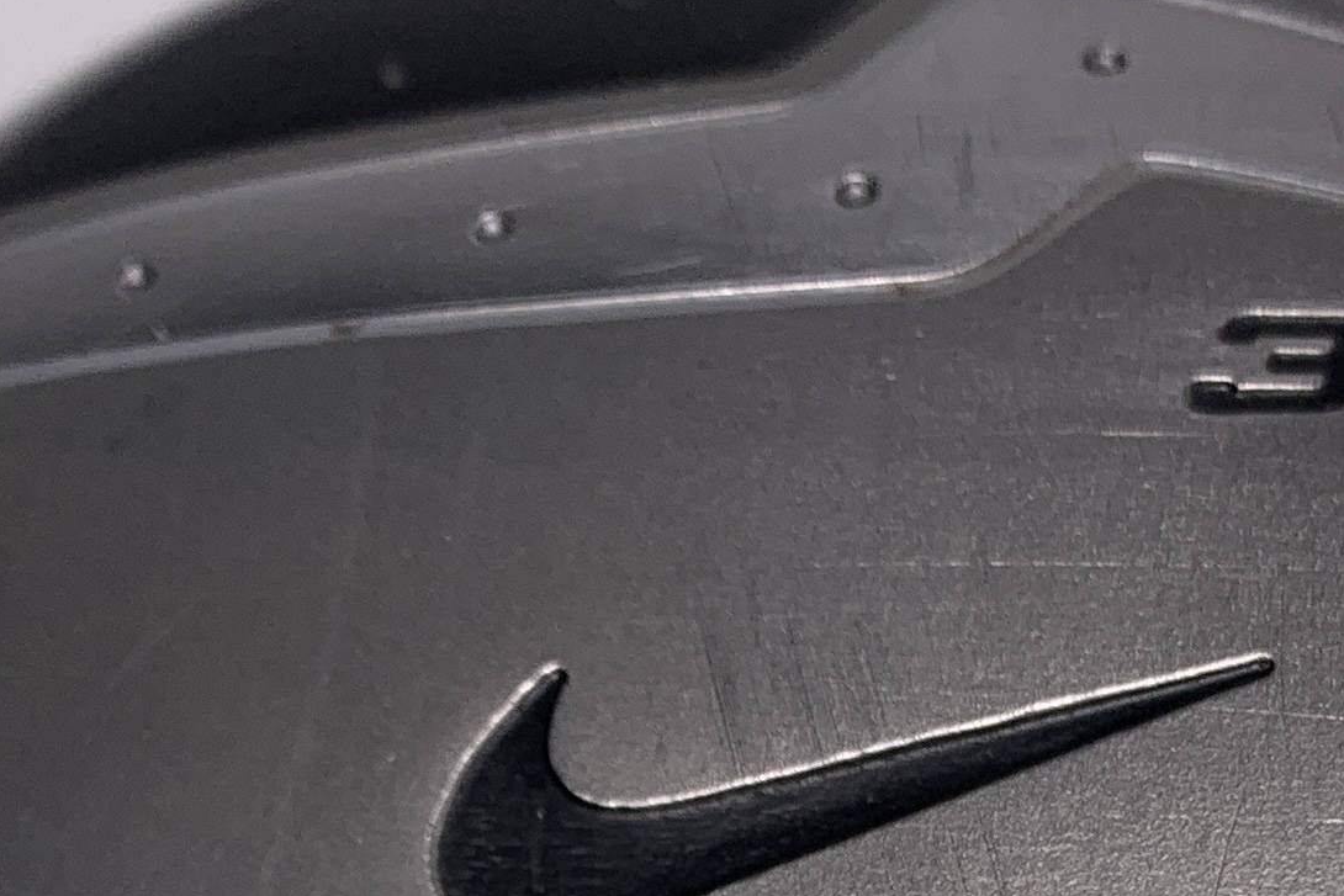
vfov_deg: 13.1
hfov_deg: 20.4
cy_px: 1265
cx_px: 626
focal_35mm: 100
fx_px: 3734
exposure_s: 1/678
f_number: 1.8
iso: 25
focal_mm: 4.25
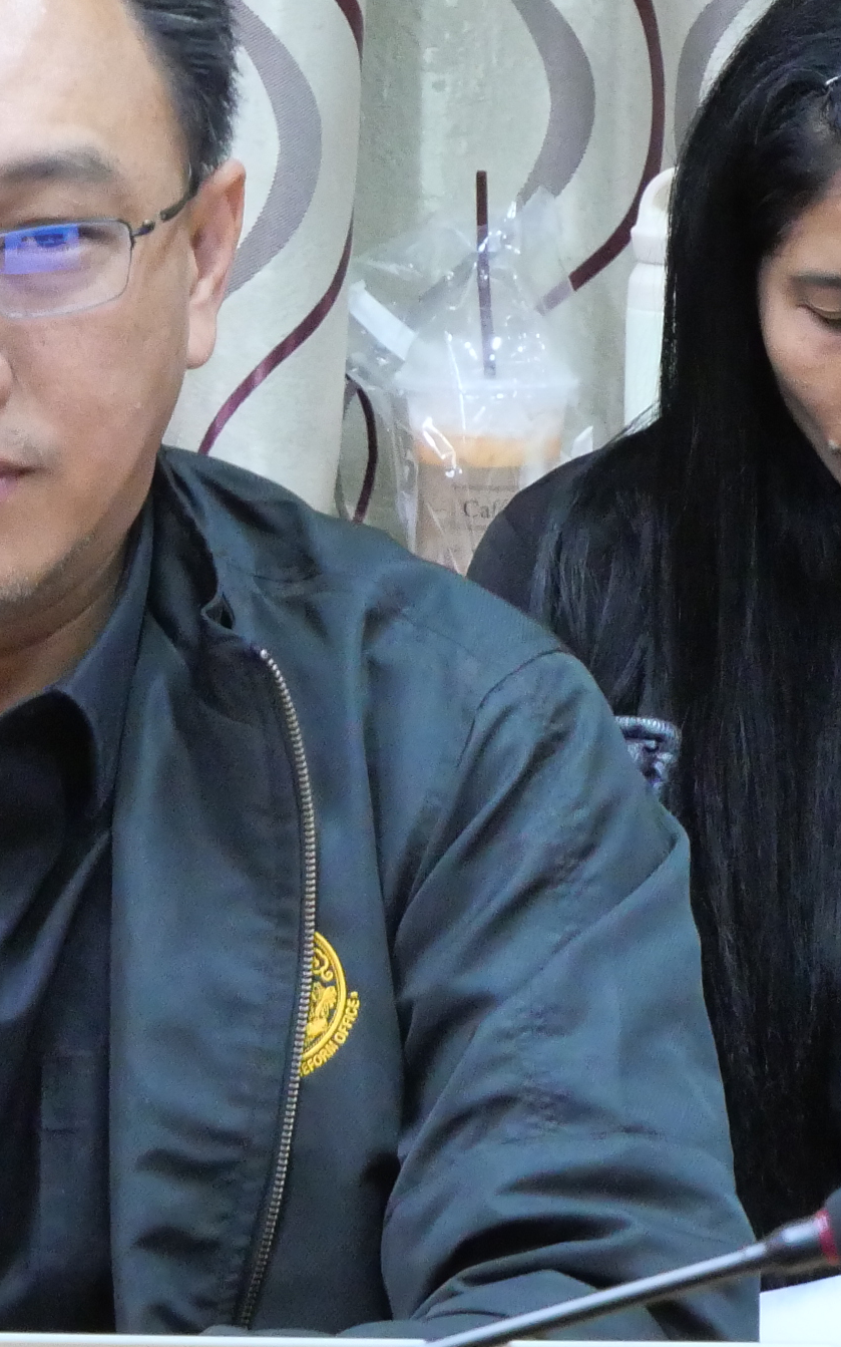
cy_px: 654
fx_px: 8584
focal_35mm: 234
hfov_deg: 5.6
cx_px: -53
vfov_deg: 9.0
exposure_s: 1/20
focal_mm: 40
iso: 3200
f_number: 5.5
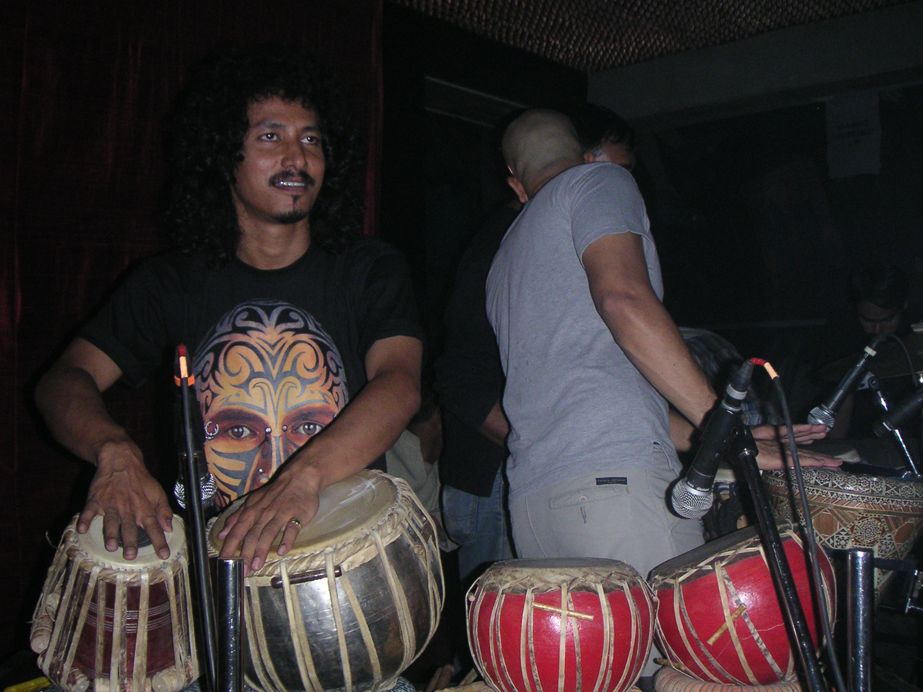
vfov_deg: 37.7
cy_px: 346
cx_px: 462
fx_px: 1013
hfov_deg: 49.0
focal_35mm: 38
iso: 160
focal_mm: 6
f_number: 2.8
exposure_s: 1/45
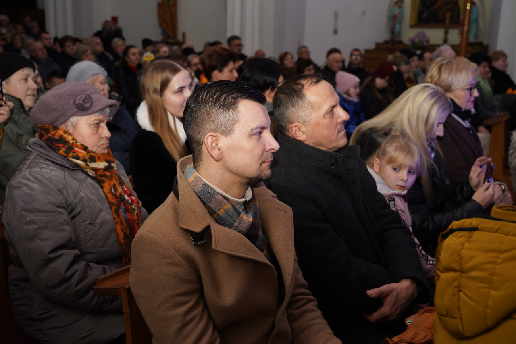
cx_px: 258
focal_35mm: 41
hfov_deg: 47.4
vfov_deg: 32.6
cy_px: 172
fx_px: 588
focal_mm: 41
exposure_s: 1/100
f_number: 5
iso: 1000
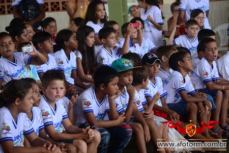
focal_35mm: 150
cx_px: 114
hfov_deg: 13.7
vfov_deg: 9.1
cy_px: 76
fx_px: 954
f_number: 6.3
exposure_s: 1/160
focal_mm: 100
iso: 400
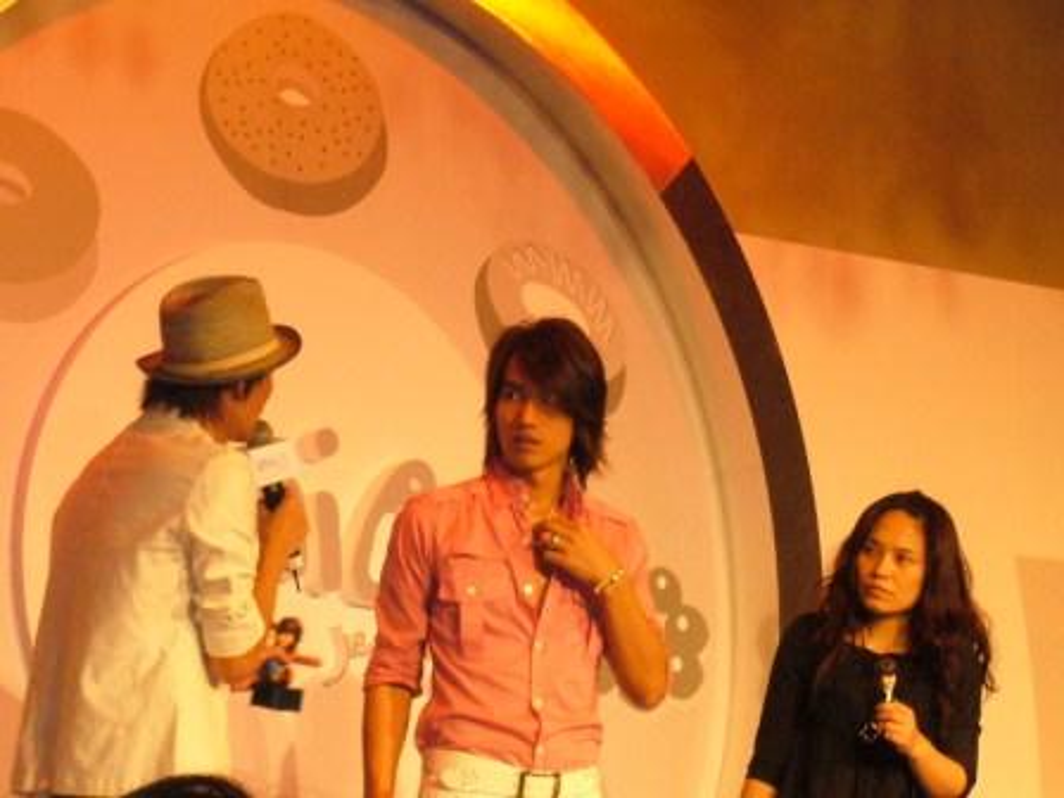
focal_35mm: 144
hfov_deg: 13.7
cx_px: 532
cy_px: 399
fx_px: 4426
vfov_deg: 10.3
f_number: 5
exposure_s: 1/60
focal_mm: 17.4
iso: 400
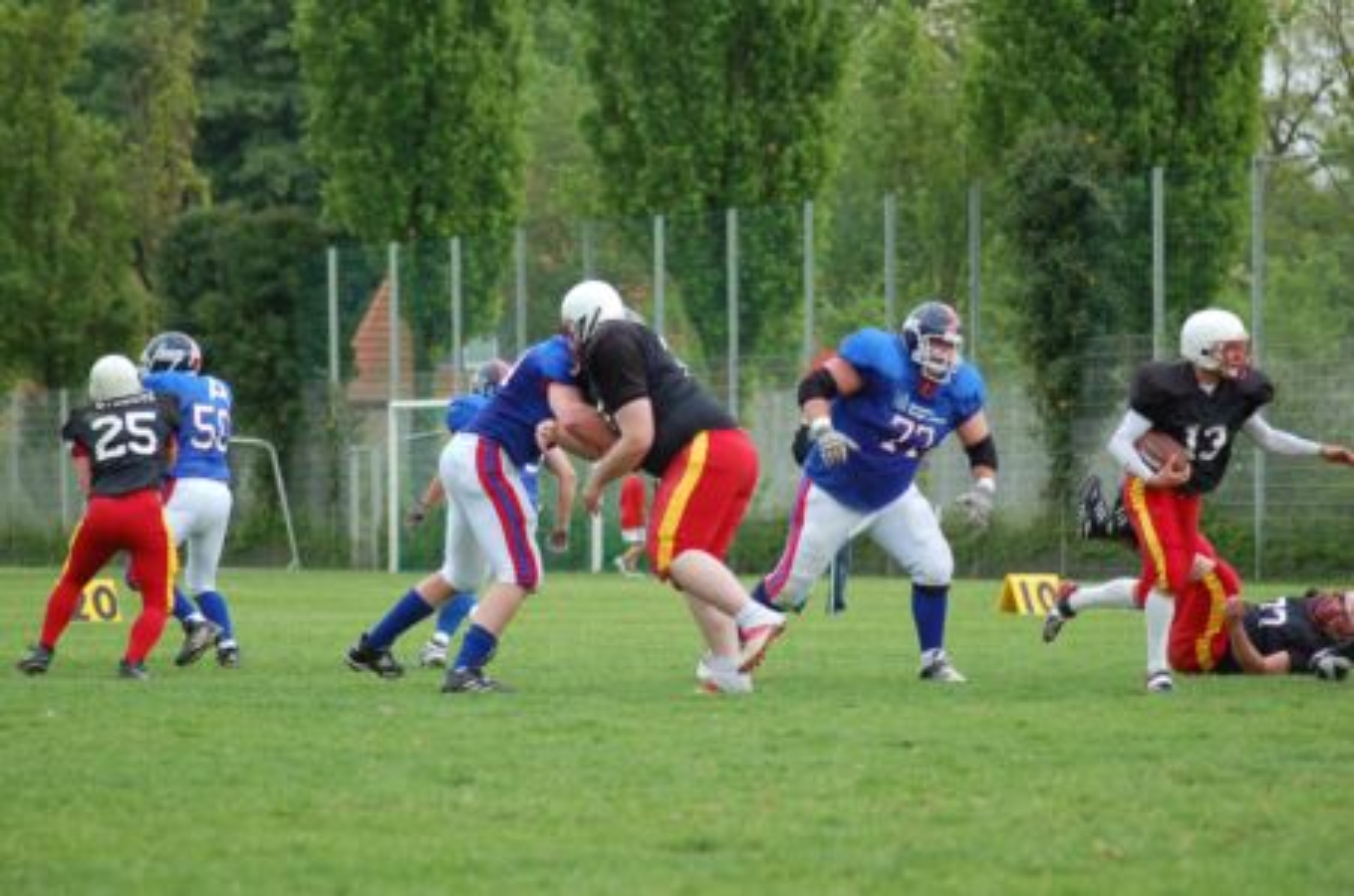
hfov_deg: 10.2
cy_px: 448
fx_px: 7600
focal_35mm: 202
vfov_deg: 6.8
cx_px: 677
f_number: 4.5
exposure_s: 1/800
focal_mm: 135
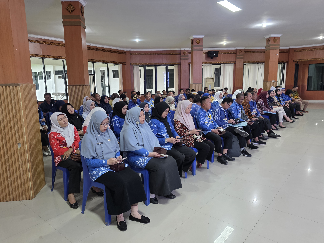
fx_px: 225
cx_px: 156
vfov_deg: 56.8
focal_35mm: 24
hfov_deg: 71.6
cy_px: 119
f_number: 1.7
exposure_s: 1/100
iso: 400
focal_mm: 6.3
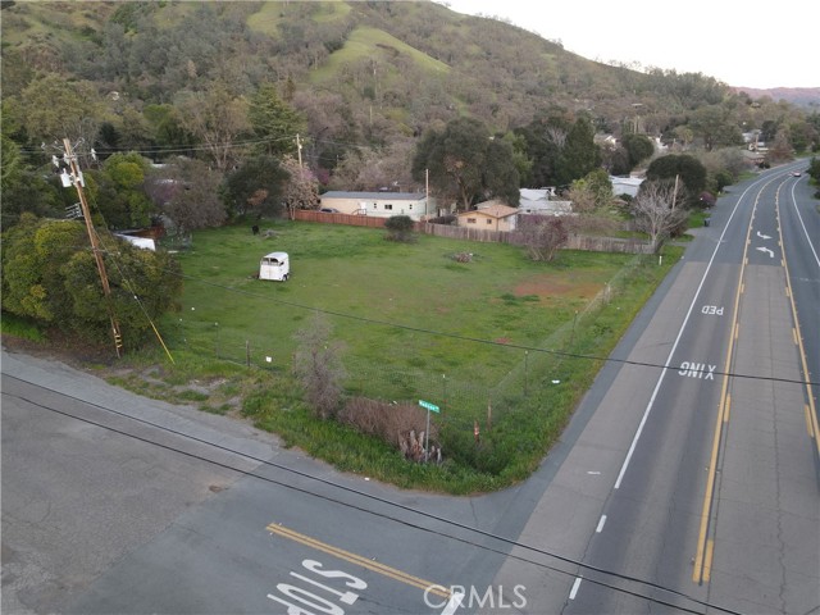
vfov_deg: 56.8
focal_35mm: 24
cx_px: 410
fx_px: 569
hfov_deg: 71.6
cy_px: 308
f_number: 2.8
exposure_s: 1/15
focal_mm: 4.5
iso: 140
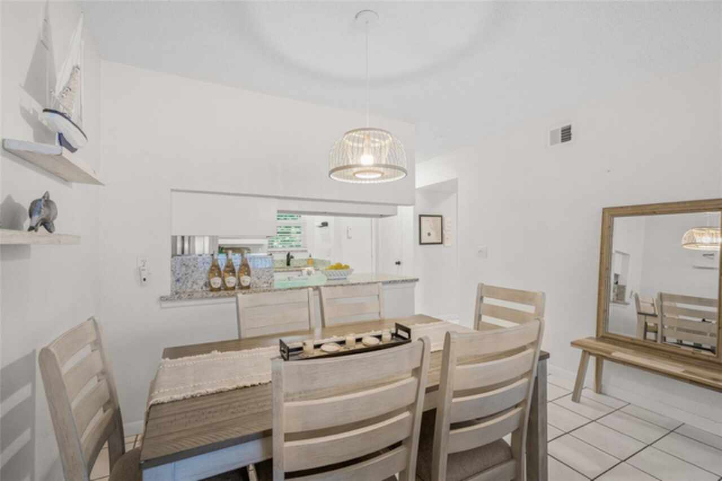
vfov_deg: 73.7
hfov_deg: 96.8
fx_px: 321
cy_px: 240
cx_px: 361
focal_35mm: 16
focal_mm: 16
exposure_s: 1/2.5
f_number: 6.3
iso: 250
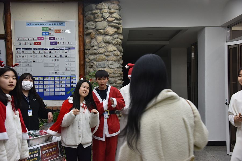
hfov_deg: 50.7
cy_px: 80
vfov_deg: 35.1
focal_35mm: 38
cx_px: 121
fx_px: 255
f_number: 5
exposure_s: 1/125
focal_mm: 38
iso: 1000
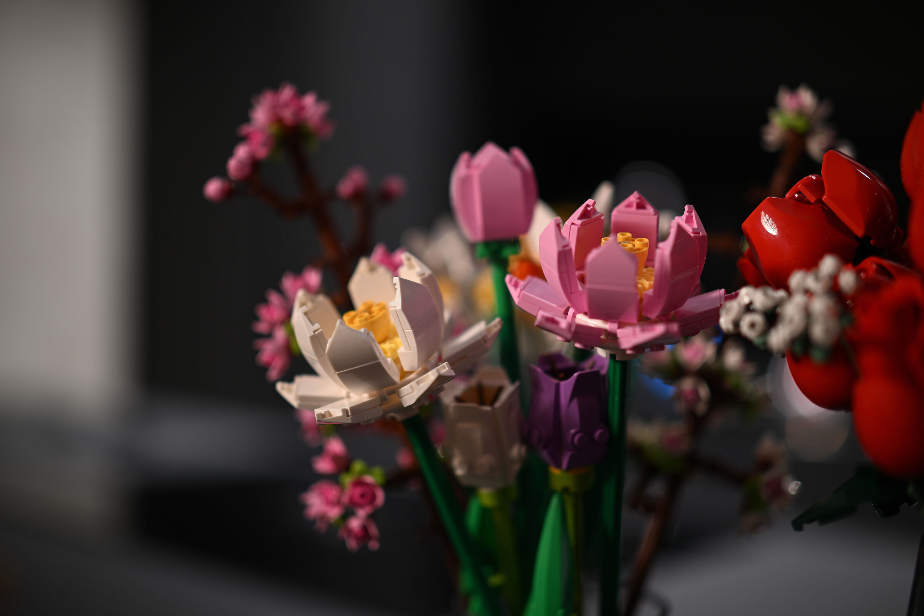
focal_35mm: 50
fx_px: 1283
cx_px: 462
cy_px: 308
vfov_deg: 27.0
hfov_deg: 39.6
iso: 64
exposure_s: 1/8
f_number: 1.4
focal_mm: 50
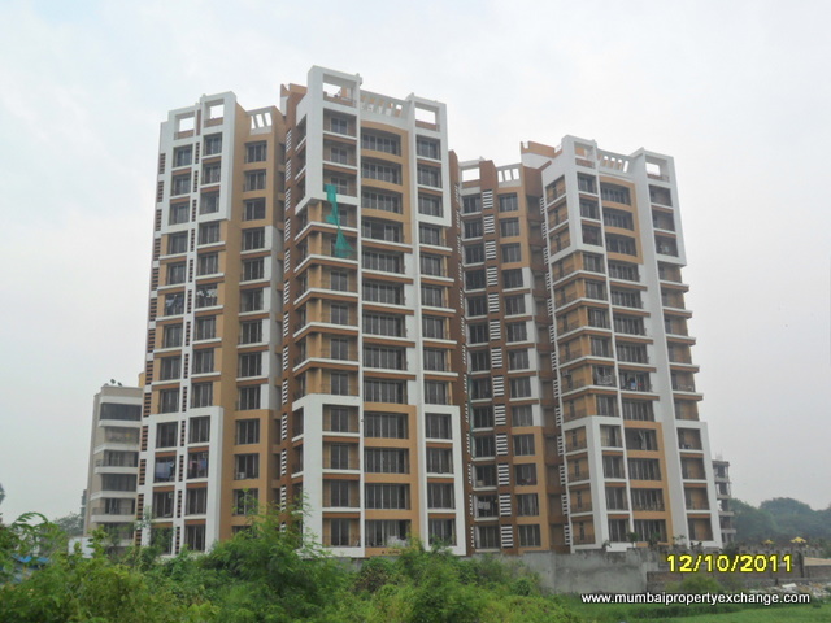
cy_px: 312
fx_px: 888
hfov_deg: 50.1
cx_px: 416
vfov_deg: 38.7
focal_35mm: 37
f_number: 4
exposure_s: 1/750
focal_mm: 6.6
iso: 100
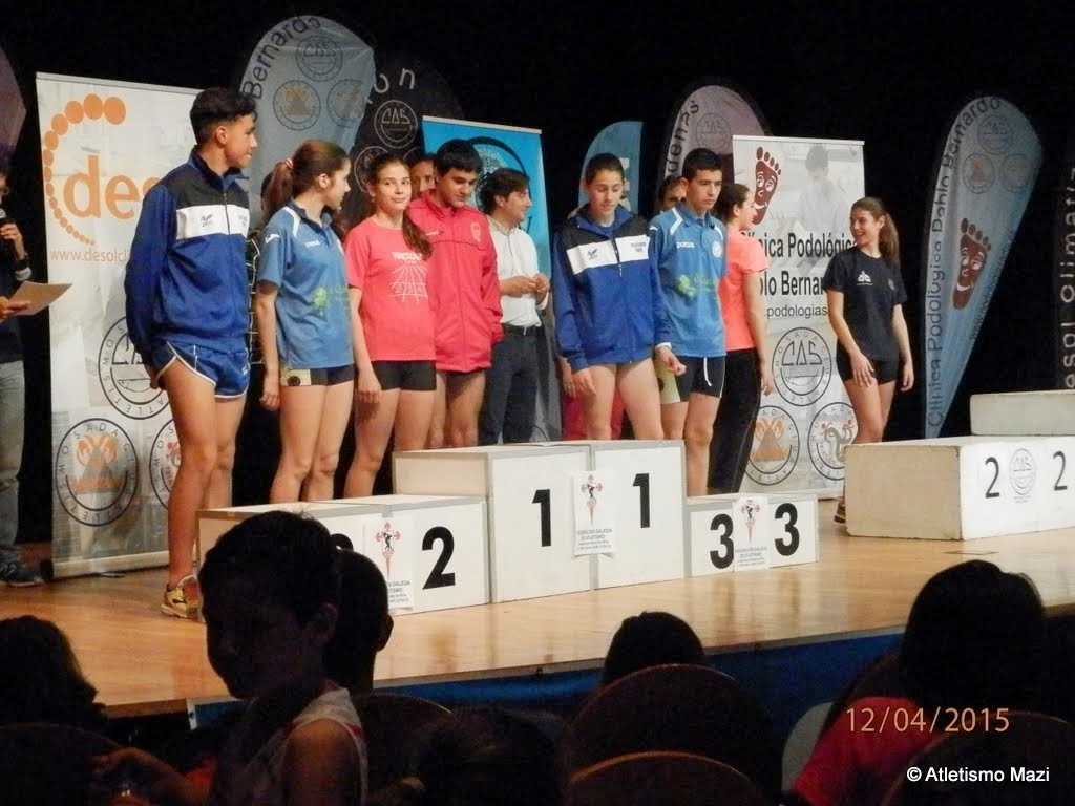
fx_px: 2112
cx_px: 538
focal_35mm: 68
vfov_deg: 21.6
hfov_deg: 28.6
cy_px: 403
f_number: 4
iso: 1600
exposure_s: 1/125
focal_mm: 12.2
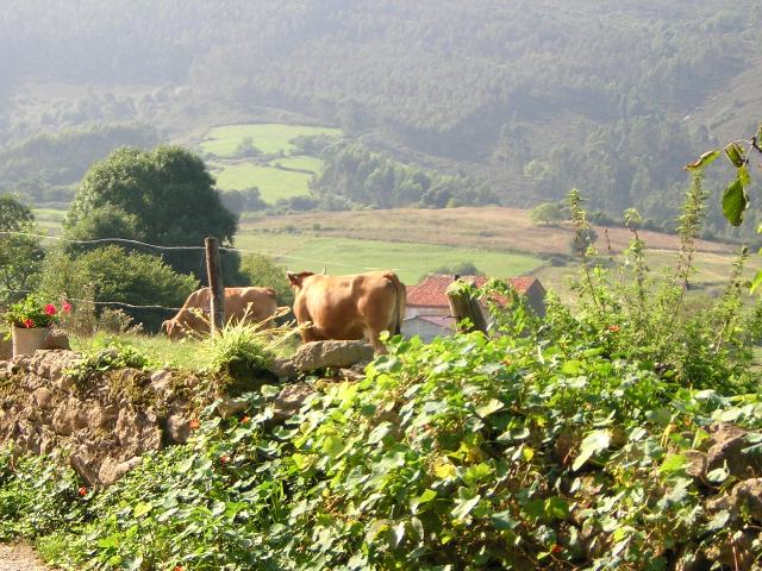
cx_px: 381
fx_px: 2047
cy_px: 286
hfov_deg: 21.1
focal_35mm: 93
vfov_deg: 15.9
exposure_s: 1/157
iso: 100
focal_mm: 12.1
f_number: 4.3
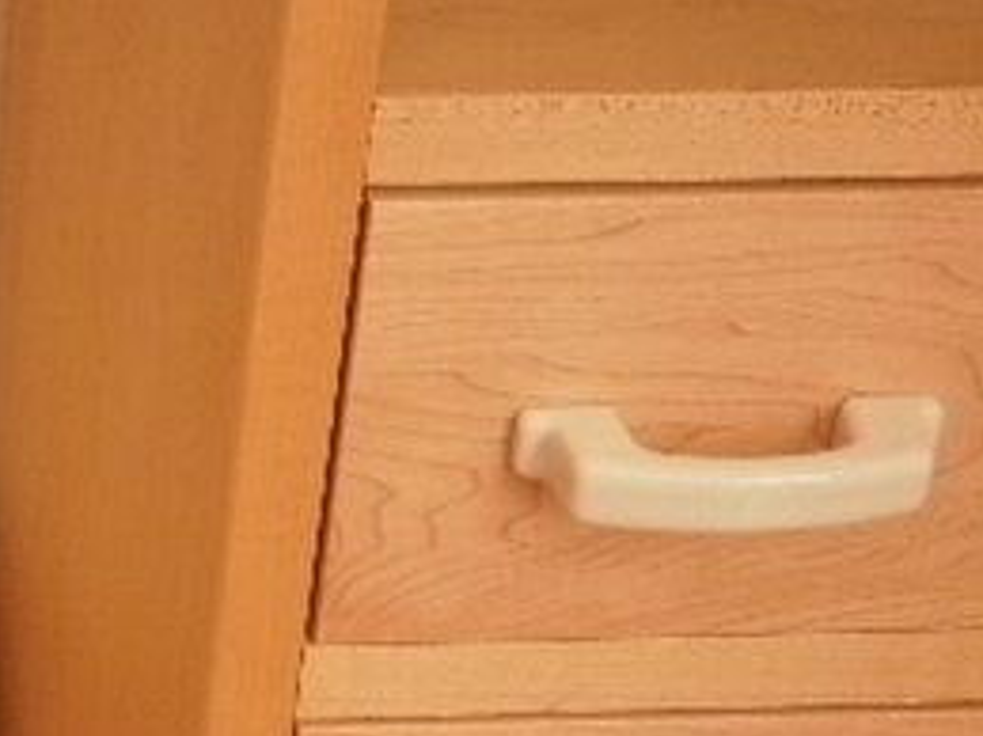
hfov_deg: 14.0
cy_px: 745
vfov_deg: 10.6
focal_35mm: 138
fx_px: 3917
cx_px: -106
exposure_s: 1/30
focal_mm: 9.05
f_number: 3.8
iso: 125
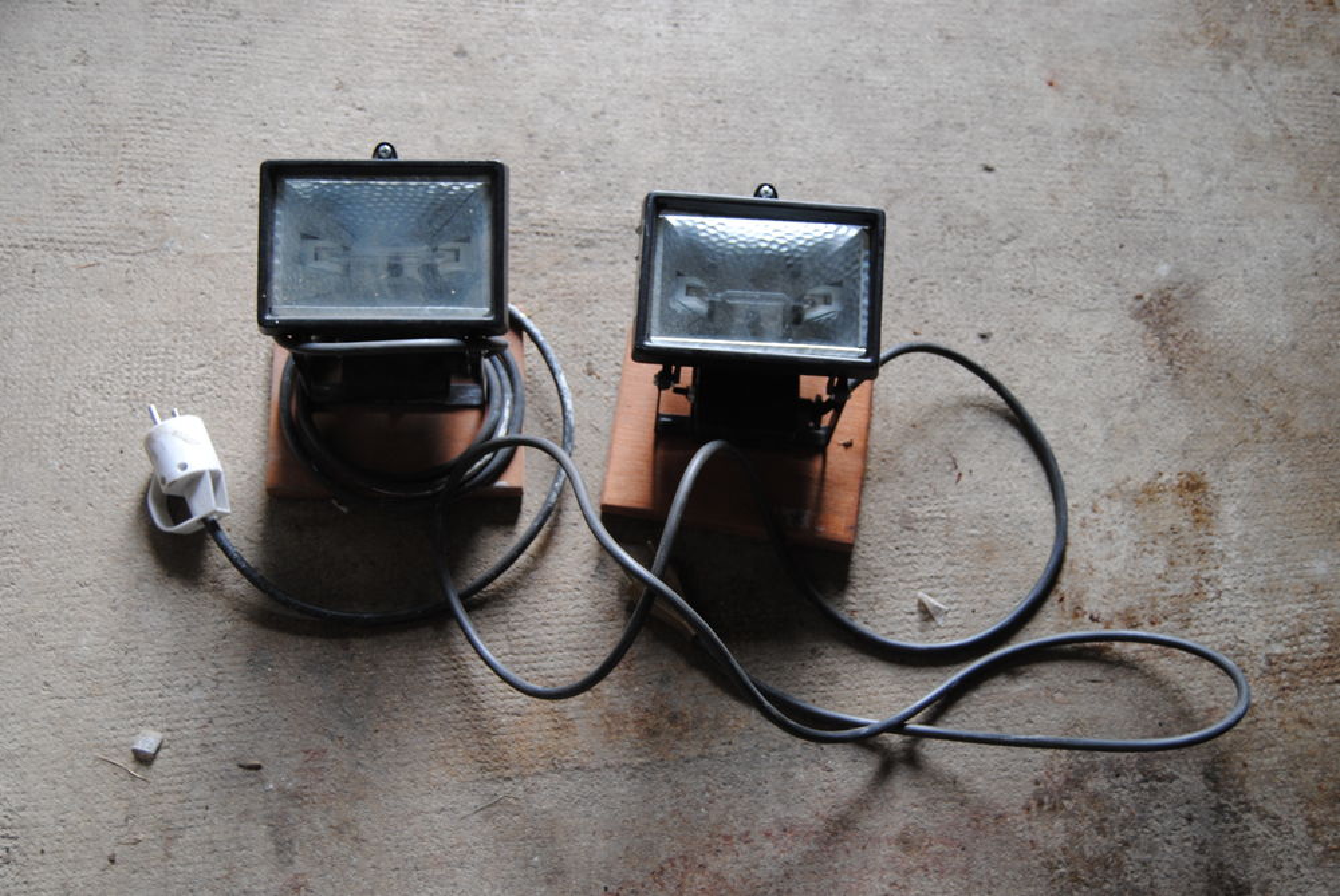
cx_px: 670
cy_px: 448
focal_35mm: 48
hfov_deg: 41.1
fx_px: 1788
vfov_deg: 28.1
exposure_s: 1/30
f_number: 4.5
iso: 320
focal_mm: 32
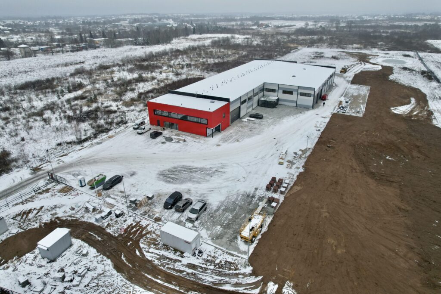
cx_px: 220
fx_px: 270
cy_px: 147
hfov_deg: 78.6
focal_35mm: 22
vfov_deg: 57.2
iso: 130
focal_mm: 8.38
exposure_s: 1/250
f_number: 2.8
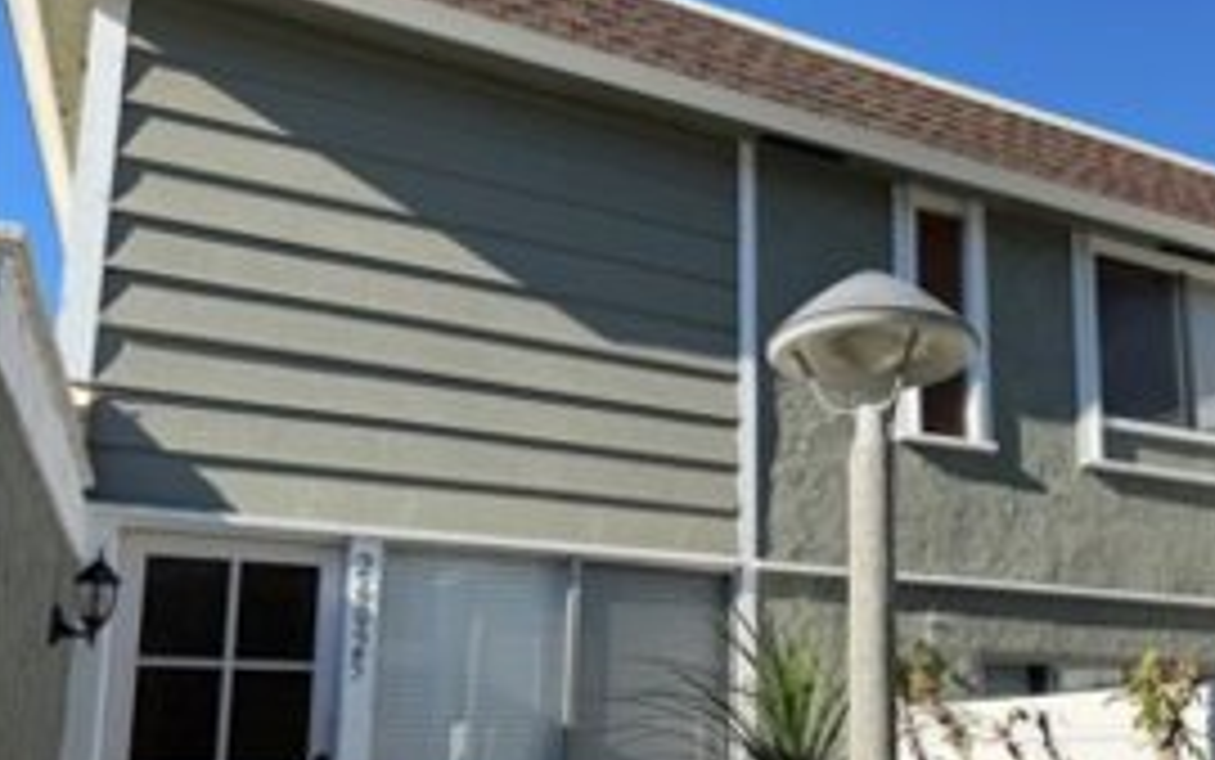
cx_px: 803
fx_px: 1126
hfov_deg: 55.6
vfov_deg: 36.5
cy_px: 562
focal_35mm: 34
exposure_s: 1/4405
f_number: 1.78
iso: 100
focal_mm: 6.76
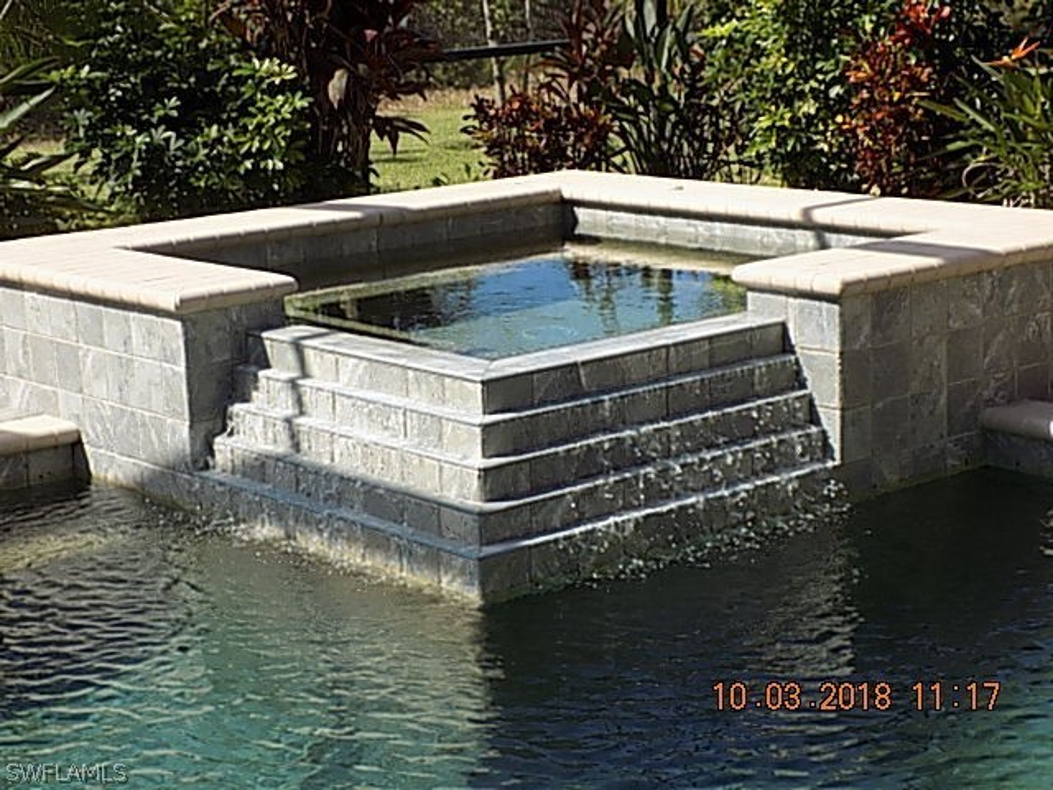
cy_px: 395
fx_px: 2129
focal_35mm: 70
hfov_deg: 27.8
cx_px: 526
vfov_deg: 21.0
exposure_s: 1/320
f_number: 4.2
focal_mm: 12.5
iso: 80
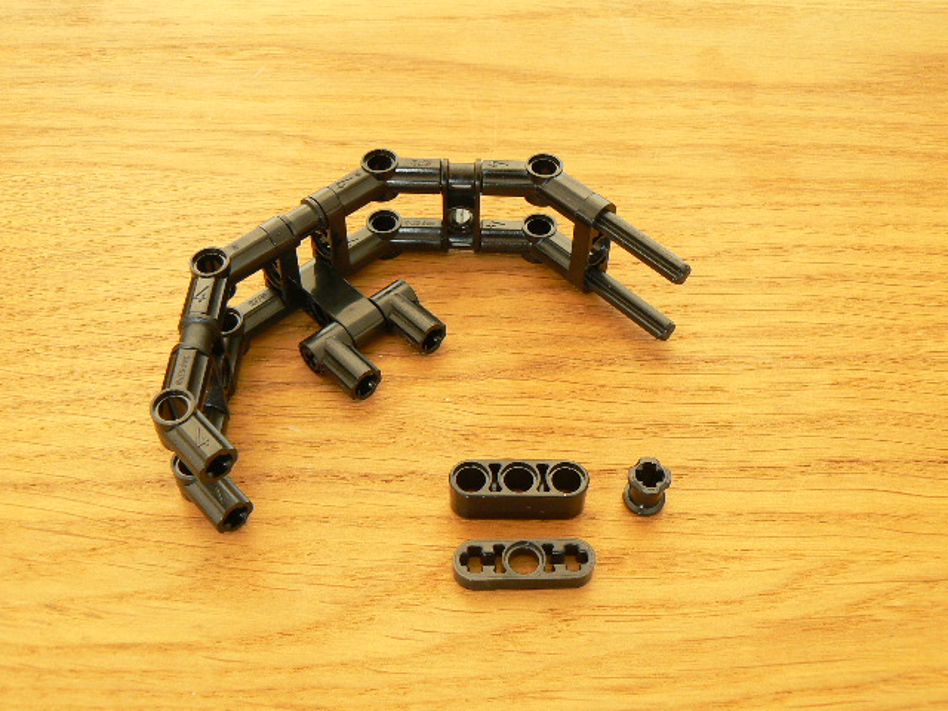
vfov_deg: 39.7
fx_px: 986
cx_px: 474
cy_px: 356
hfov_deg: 51.4
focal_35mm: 36
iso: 100
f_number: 4
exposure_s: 1.6
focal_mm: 6
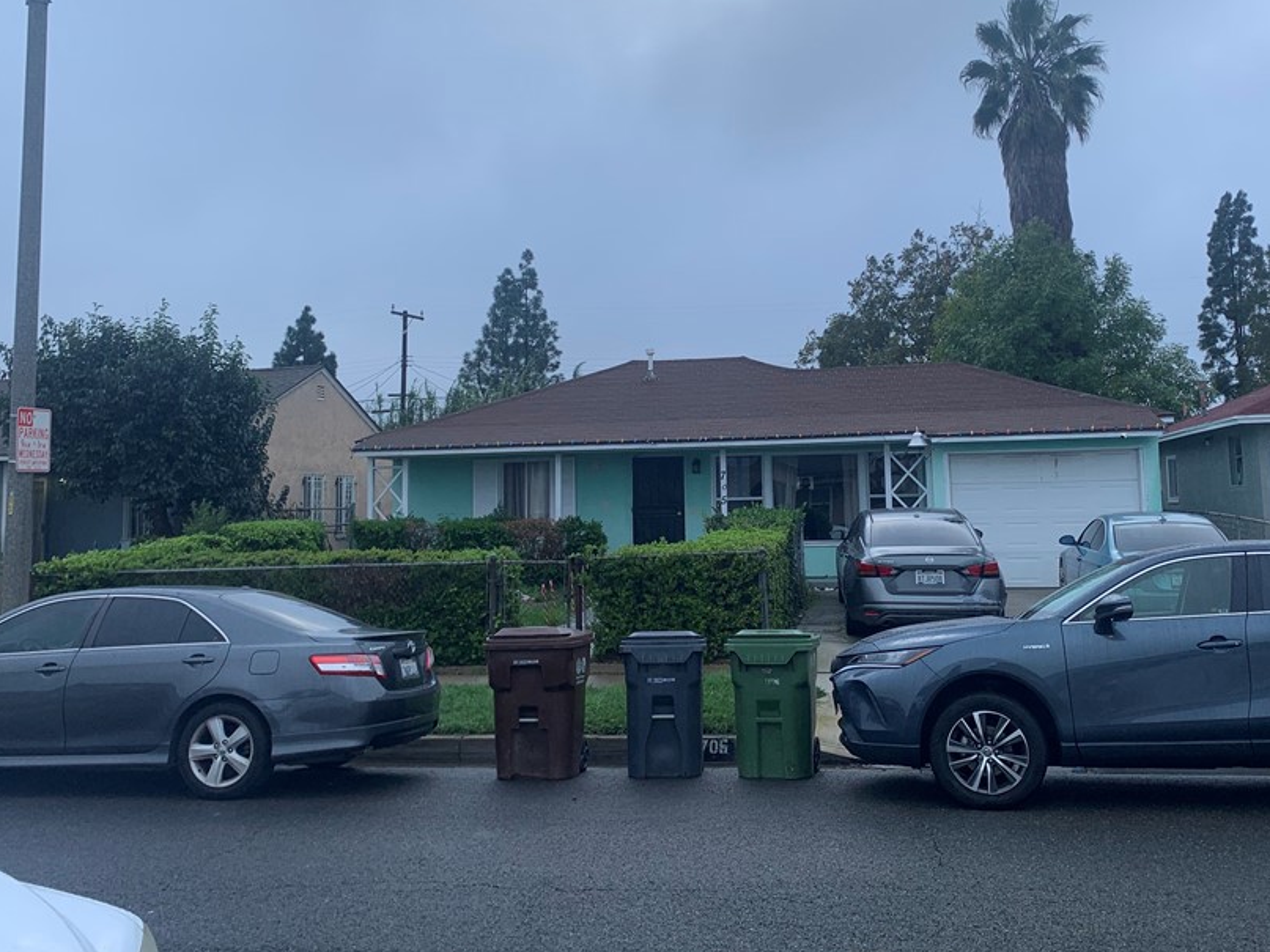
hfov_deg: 55.3
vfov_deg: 42.8
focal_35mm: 33
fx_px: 1211
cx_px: 697
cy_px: 389
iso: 25
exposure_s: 1/318
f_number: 1.8
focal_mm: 4.25
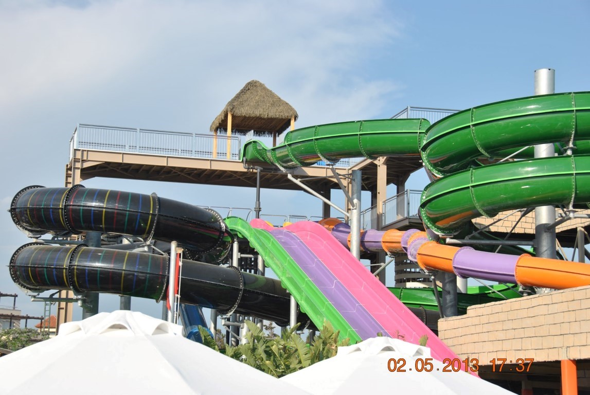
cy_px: 198
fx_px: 1231
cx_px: 295
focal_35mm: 75
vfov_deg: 18.2
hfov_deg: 27.0
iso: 100
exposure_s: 1/250
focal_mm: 50
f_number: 8
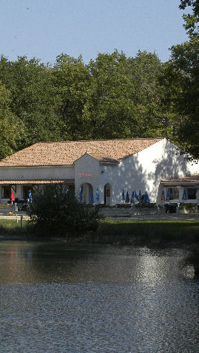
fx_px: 1294
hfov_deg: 8.8
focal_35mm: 138
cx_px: 83
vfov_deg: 15.6
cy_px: 179
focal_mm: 70
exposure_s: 1/200
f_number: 11
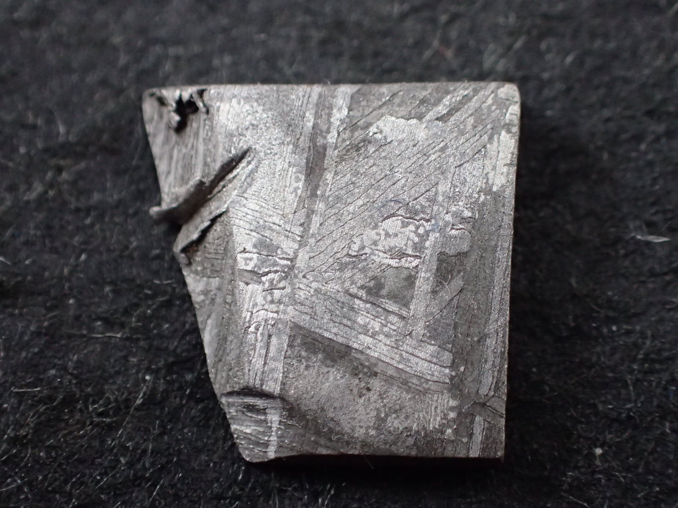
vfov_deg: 16.2
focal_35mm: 91
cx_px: 339
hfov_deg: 21.5
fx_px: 1782
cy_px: 254
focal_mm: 16.48
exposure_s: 1/125
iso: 800
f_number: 4.7
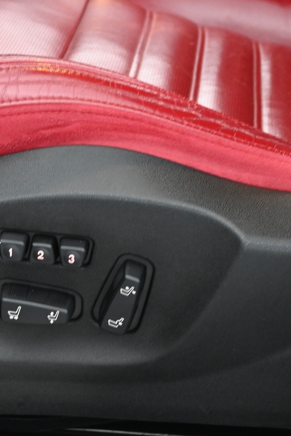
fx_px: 934
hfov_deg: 17.6
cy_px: 217
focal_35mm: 77
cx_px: 73
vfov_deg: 26.3
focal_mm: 34
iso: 1600
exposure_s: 1/5
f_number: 5
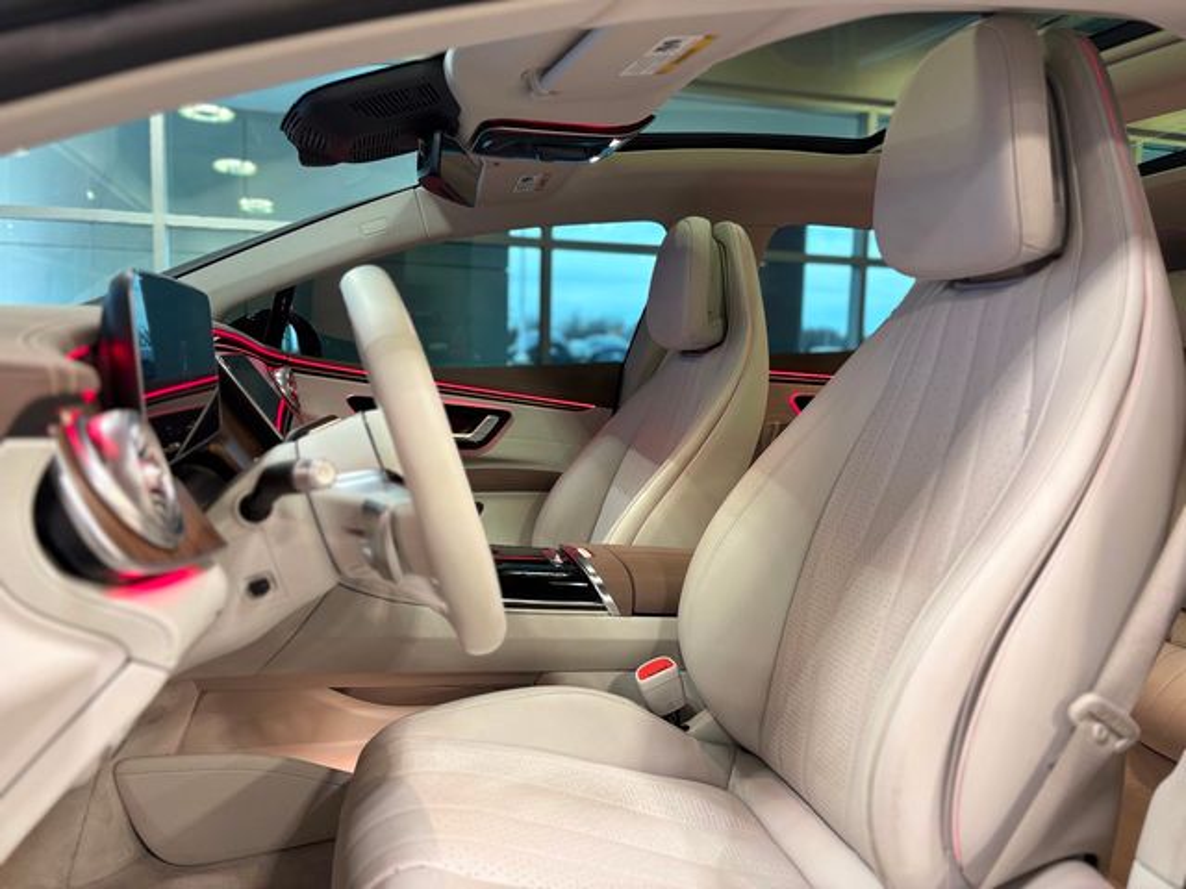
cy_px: 444
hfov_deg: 67.3
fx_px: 891
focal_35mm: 26
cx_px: 593
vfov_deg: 53.1
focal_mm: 5.96
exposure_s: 1/60
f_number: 1.6
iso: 100
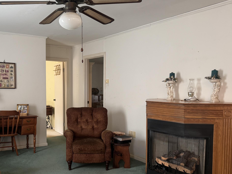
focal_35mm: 38
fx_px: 255
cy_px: 104
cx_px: 80
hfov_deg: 48.3
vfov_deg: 37.6
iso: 250
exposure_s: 1/60
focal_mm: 6.76
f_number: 1.78
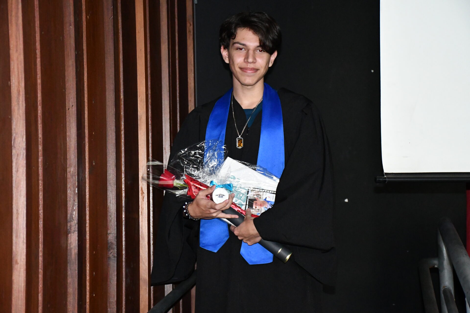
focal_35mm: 78
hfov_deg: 26.0
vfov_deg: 17.5
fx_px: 1018
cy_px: 156
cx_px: 235
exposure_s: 1/60
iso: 6400
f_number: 4.8
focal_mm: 52
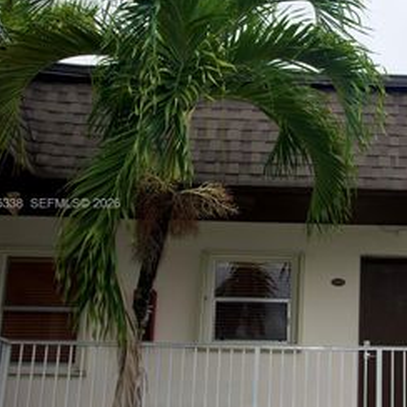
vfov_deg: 25.4
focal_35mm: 68
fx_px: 905
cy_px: 204
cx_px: 375
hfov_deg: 24.5
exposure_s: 1/250
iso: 100
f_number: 5
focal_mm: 26
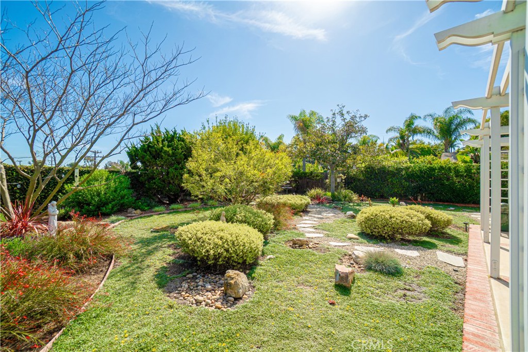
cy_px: 176
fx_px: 220
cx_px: 264
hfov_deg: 100.4
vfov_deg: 77.3
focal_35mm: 15
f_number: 7.1
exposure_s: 1/200
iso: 100
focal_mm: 10
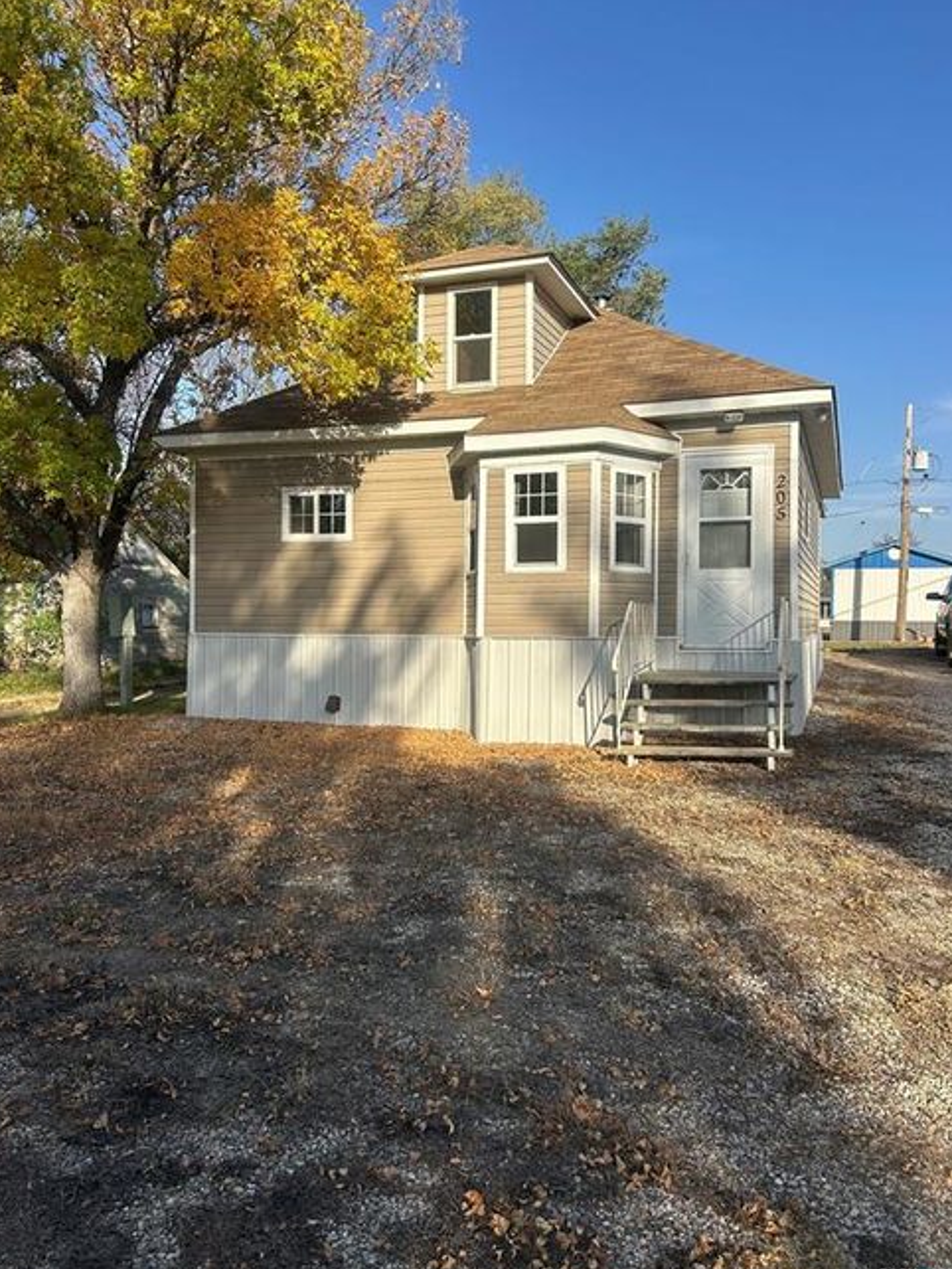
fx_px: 989
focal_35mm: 27
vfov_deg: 65.3
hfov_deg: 51.4
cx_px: 480
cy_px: 624
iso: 50
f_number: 1.5
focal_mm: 5.7
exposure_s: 1/2762
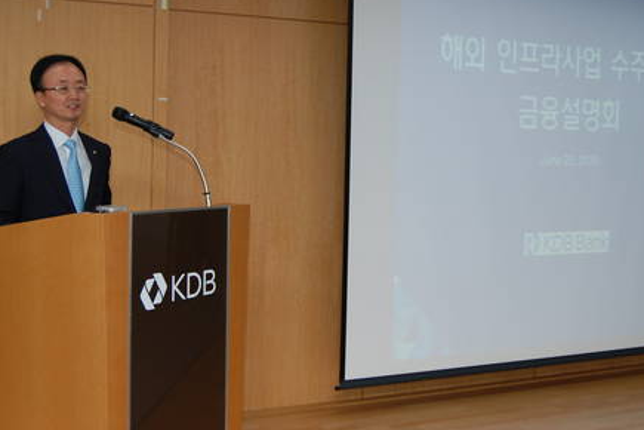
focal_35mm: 56
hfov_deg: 35.6
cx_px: 333
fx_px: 1002
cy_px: 159
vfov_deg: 24.1
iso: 400
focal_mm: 28
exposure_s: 1/60
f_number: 4.5
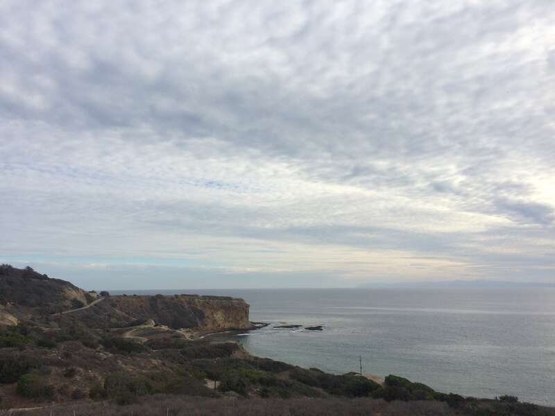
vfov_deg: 48.2
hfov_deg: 61.7
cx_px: 278
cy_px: 208
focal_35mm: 29
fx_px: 465
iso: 32
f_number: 2.2
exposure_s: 1/2740
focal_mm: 4.15
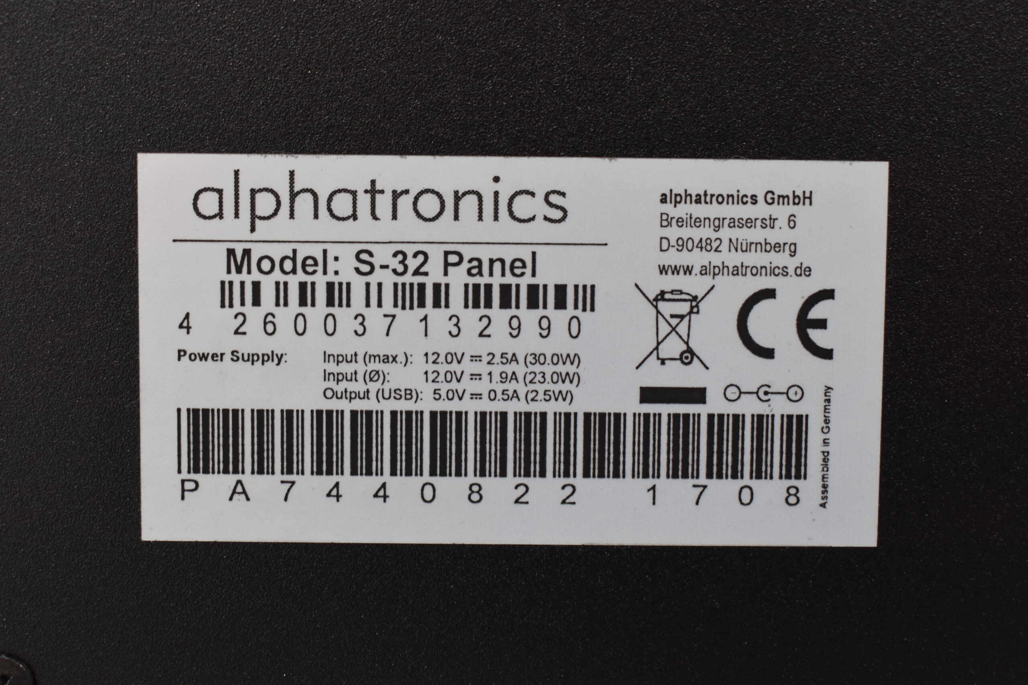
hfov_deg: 38.9
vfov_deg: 26.5
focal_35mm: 51
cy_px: 342
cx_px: 514
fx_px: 1456
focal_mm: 34
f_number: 7.1
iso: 400
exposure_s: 1/60
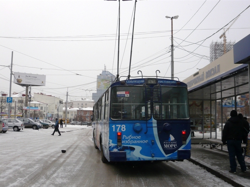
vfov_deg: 36.0
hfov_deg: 46.8
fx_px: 289
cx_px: 125
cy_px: 94
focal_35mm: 40
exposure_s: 1/320
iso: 100
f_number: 3.3
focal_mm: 6.6
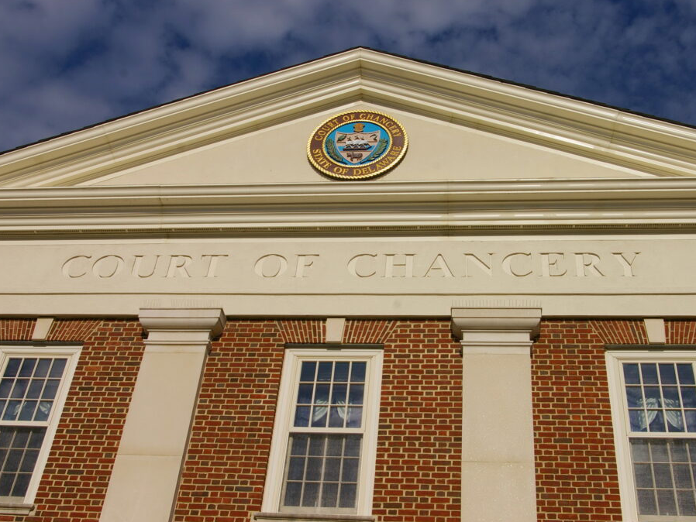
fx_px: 925
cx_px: 363
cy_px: 260
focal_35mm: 46
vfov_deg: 31.5
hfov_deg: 41.2
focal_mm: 28
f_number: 9.5
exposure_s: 1/1000
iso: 200
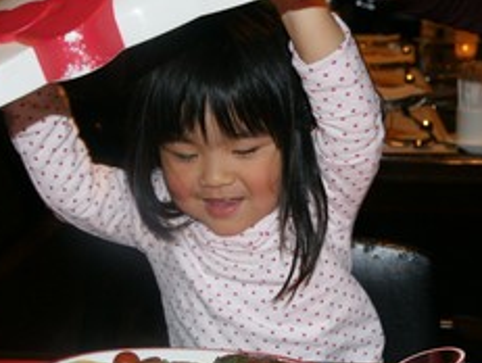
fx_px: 948
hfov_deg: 28.5
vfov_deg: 21.7
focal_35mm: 68
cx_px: 240
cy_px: 203
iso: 800
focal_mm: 26
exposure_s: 1/60
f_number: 5.6
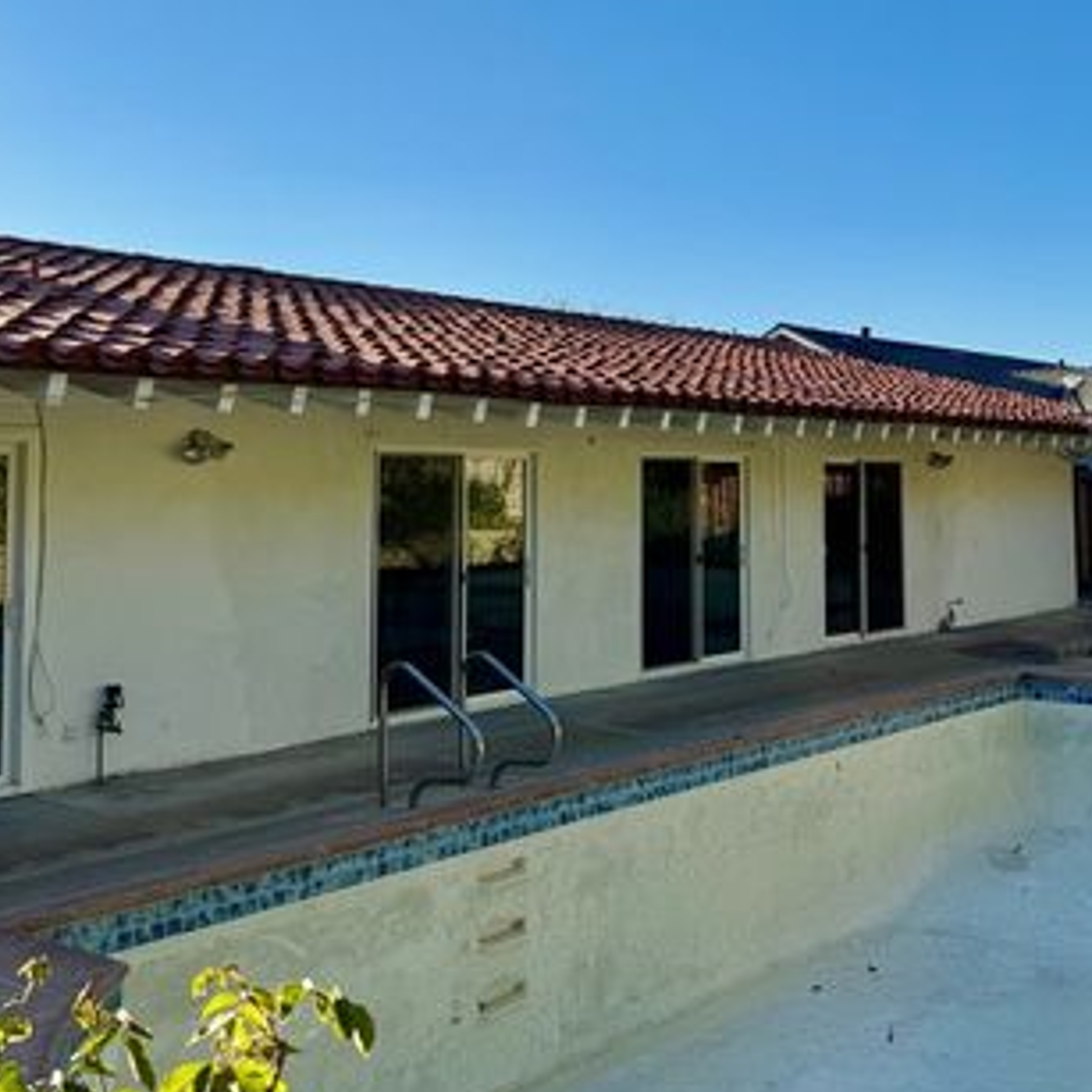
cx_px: 640
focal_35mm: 41
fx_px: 1463
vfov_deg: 40.6
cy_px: 393
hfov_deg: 40.8
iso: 80
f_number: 1.78
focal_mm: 6.76
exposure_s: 1/3802
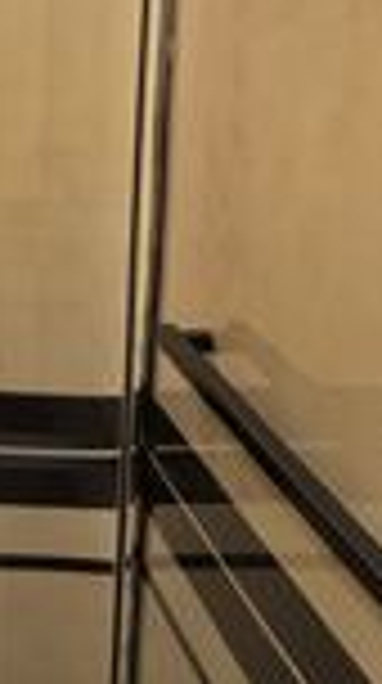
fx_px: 1121
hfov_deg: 17.3
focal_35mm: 62
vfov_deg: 33.0
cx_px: -202
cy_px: 140
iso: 125
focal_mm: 6.76
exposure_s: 1/100
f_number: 1.78
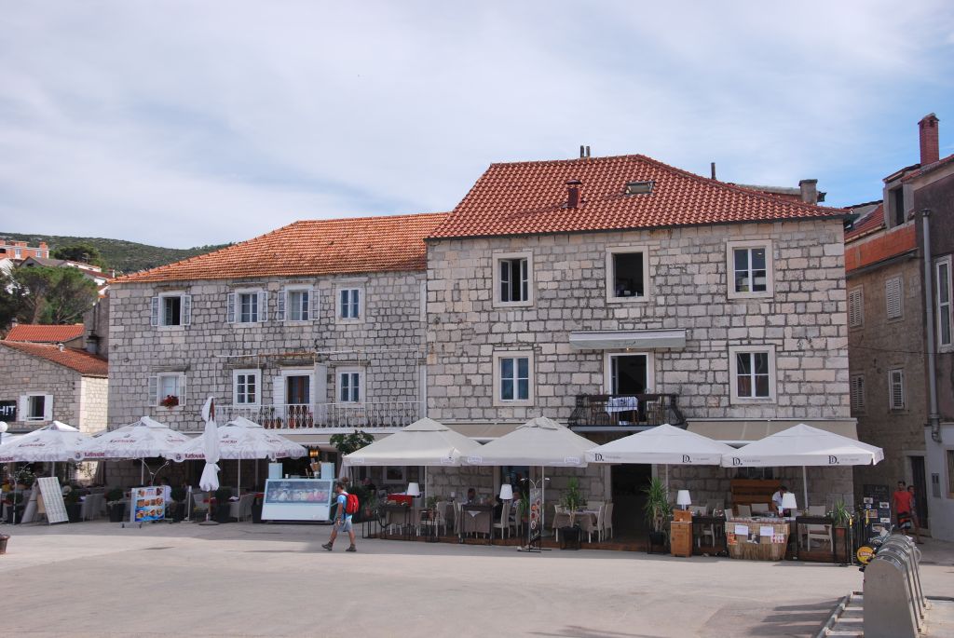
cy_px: 319
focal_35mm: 45
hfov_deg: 43.6
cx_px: 477
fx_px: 1194
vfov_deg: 29.9
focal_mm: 30
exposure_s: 1/250
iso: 100
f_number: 8
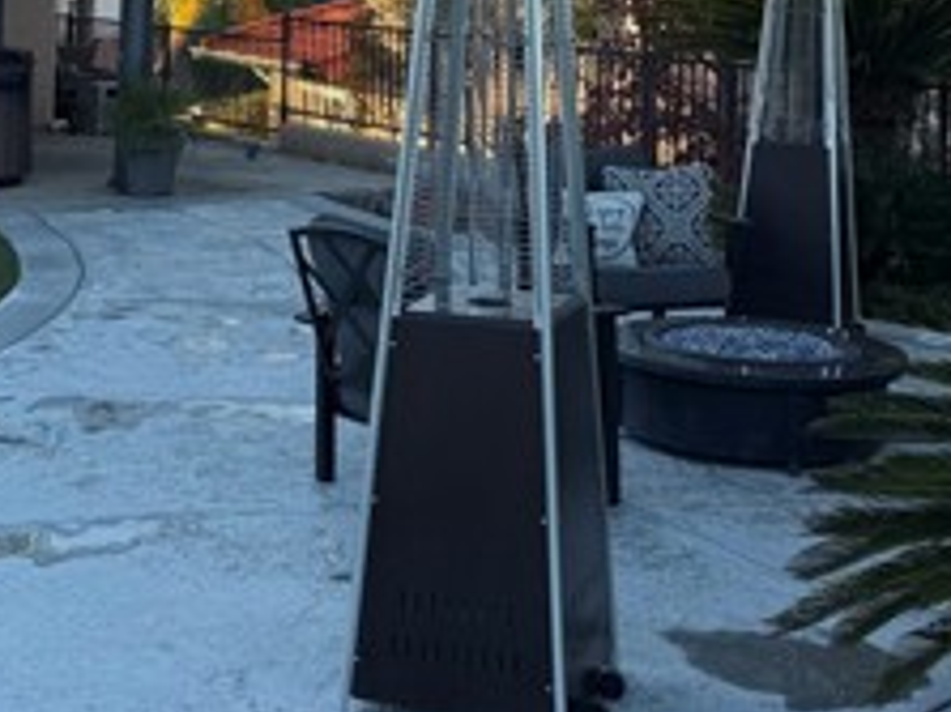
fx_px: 1895
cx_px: 380
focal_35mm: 69
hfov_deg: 28.1
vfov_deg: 20.5
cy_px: -21
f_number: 1.78
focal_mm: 6.76
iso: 80
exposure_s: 1/1385
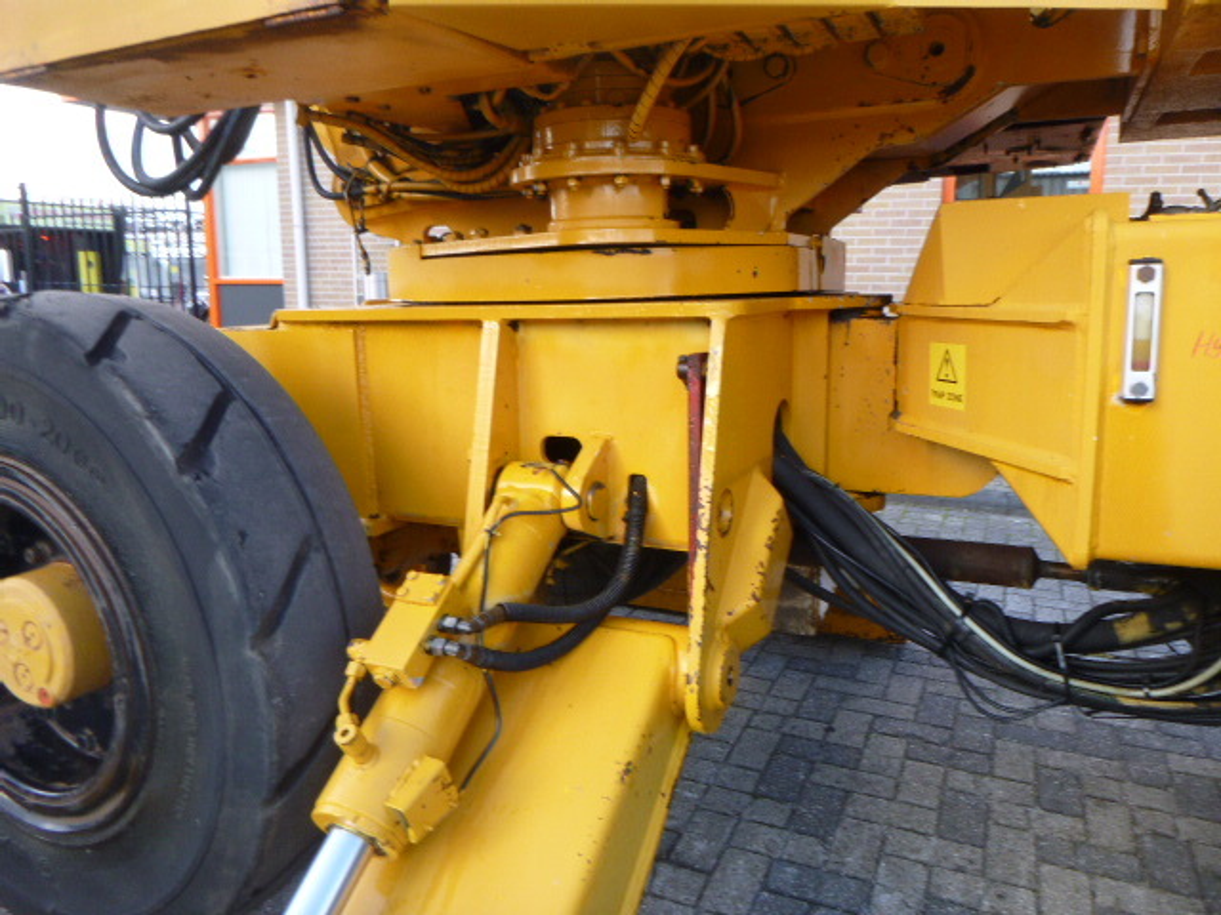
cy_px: 458
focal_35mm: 25
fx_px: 882
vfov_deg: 54.9
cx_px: 610
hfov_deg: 69.4
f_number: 3.9
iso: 125
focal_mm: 4.5
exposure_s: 1/60
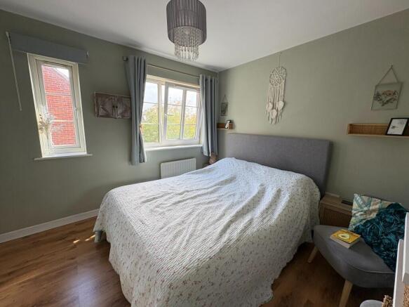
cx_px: 204
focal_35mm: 14
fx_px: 165
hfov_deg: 102.1
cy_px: 154
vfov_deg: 85.7
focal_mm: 2.22
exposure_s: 1/99
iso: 160
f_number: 2.2
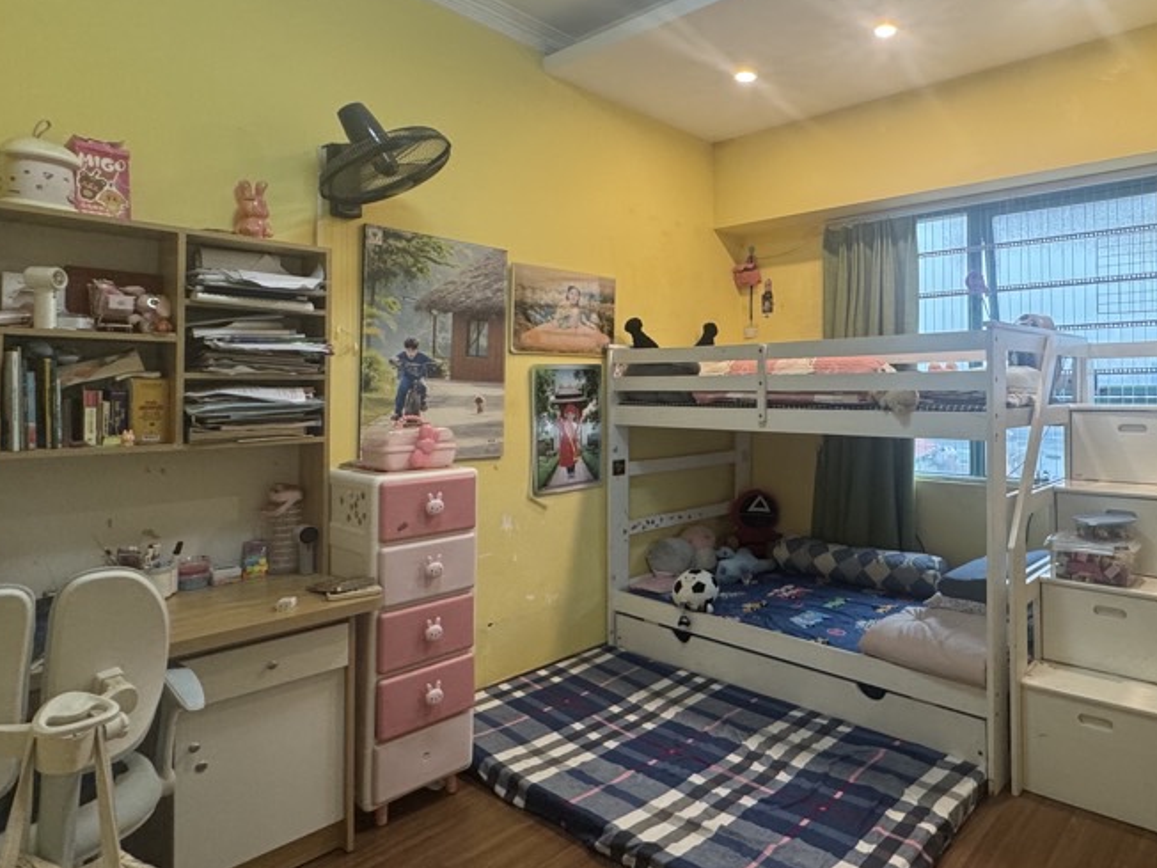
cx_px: 772
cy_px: 385
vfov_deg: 60.9
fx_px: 735
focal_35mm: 22
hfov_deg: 74.0
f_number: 2.2
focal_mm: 2.22
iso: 200
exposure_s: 1/100
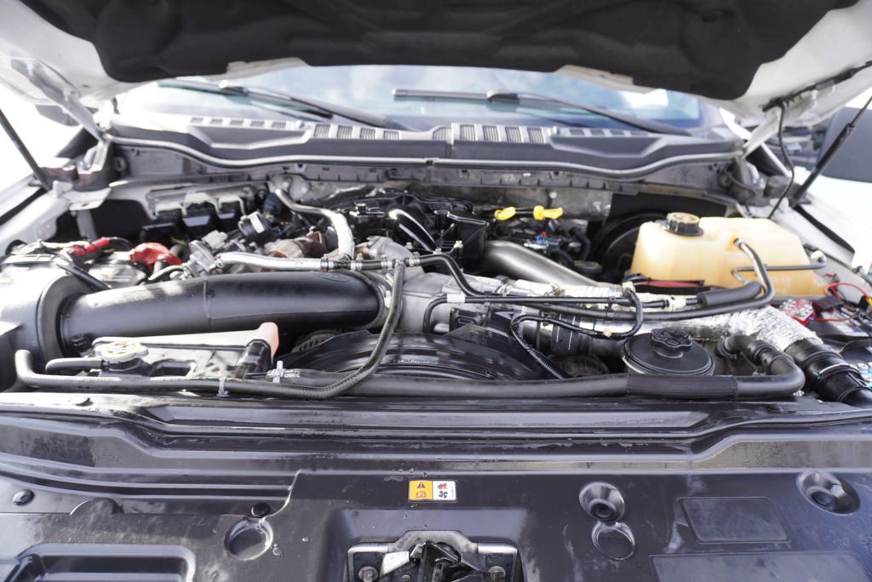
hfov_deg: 73.7
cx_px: 436
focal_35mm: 24
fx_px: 582
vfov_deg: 53.2
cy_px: 291
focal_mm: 16
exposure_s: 1/60
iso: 100
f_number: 4
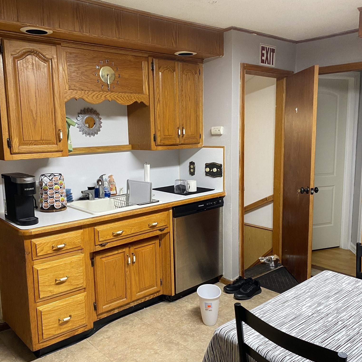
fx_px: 367
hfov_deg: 52.5
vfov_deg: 52.5
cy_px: 182
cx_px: 175
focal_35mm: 31
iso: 200
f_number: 1.8
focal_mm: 4.25
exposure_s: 1/60
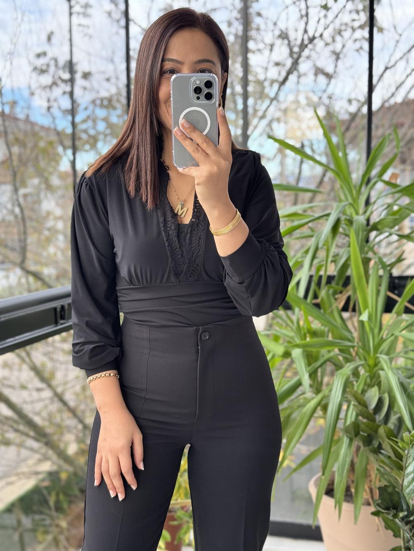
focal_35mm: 48
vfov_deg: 39.7
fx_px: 765
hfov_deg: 30.3
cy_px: 276
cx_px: 207
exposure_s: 1/72
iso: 100
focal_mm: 6.86
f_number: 1.78
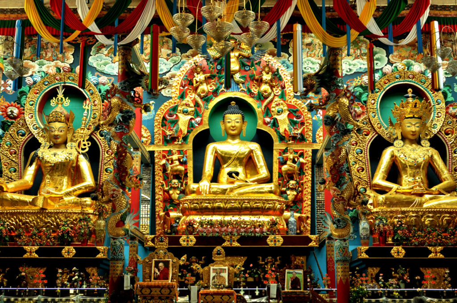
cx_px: 228
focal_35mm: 52
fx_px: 666
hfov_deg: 37.9
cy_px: 152
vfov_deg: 25.7
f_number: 5.6
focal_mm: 35
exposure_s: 1/50
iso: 200
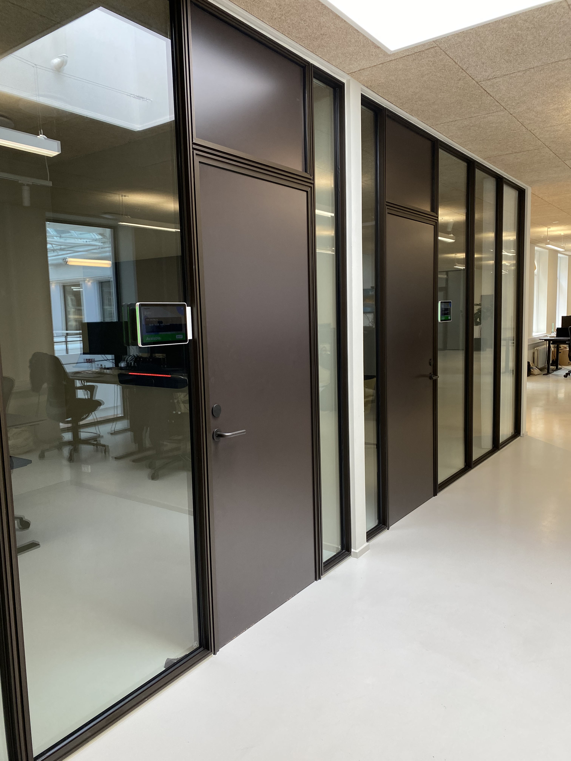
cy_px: 380
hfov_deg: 53.1
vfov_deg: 67.3
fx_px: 572
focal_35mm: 26
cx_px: 286
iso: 80
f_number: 1.8
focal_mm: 4.25
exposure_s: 1/100
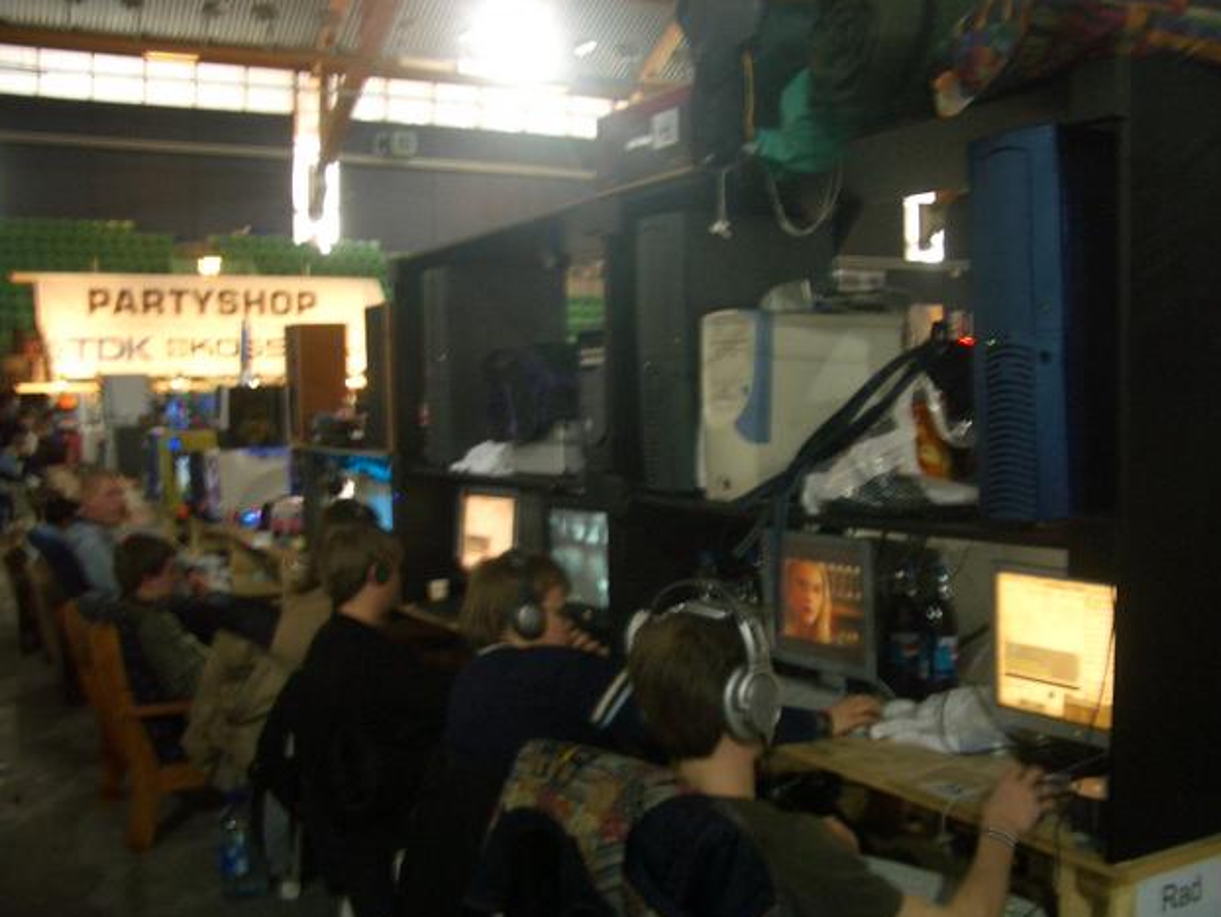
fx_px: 1270
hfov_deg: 51.3
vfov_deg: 39.7
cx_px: 612
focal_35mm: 36
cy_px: 456
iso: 100
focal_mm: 5.8
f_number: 2.6
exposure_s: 1/8
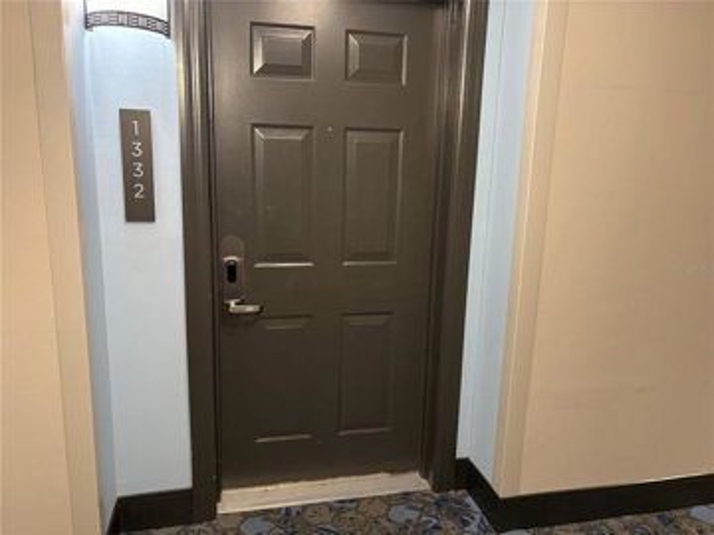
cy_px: 268
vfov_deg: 53.1
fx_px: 536
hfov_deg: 67.3
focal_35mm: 26
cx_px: 357
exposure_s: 1/60
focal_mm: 5.96
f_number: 1.6
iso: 500
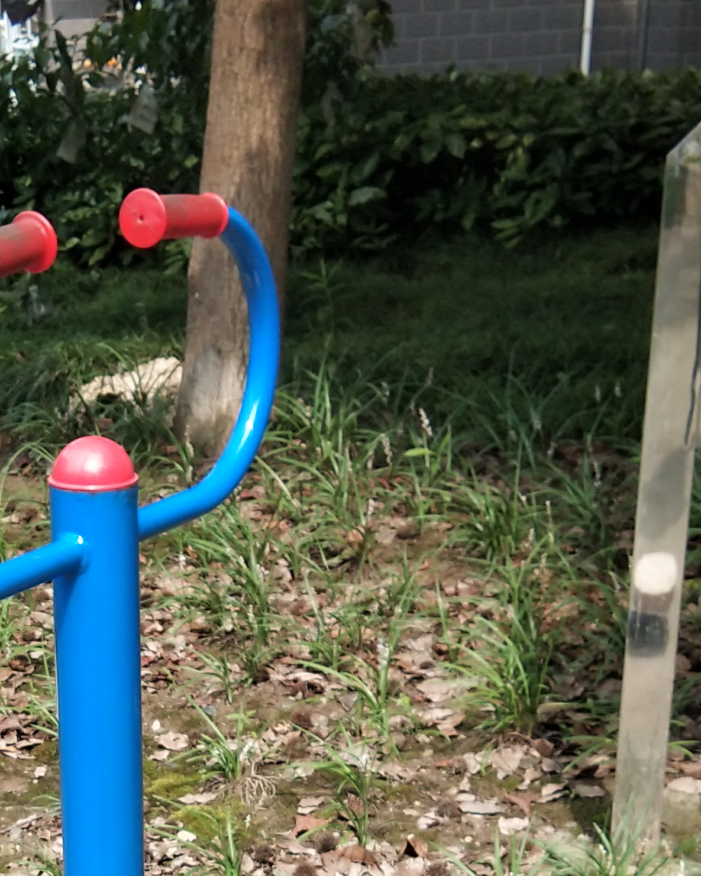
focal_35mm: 85
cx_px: 67
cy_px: 919
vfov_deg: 21.5
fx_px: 2204
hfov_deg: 17.8
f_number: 2.2
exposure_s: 1/257
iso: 50
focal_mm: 3.69
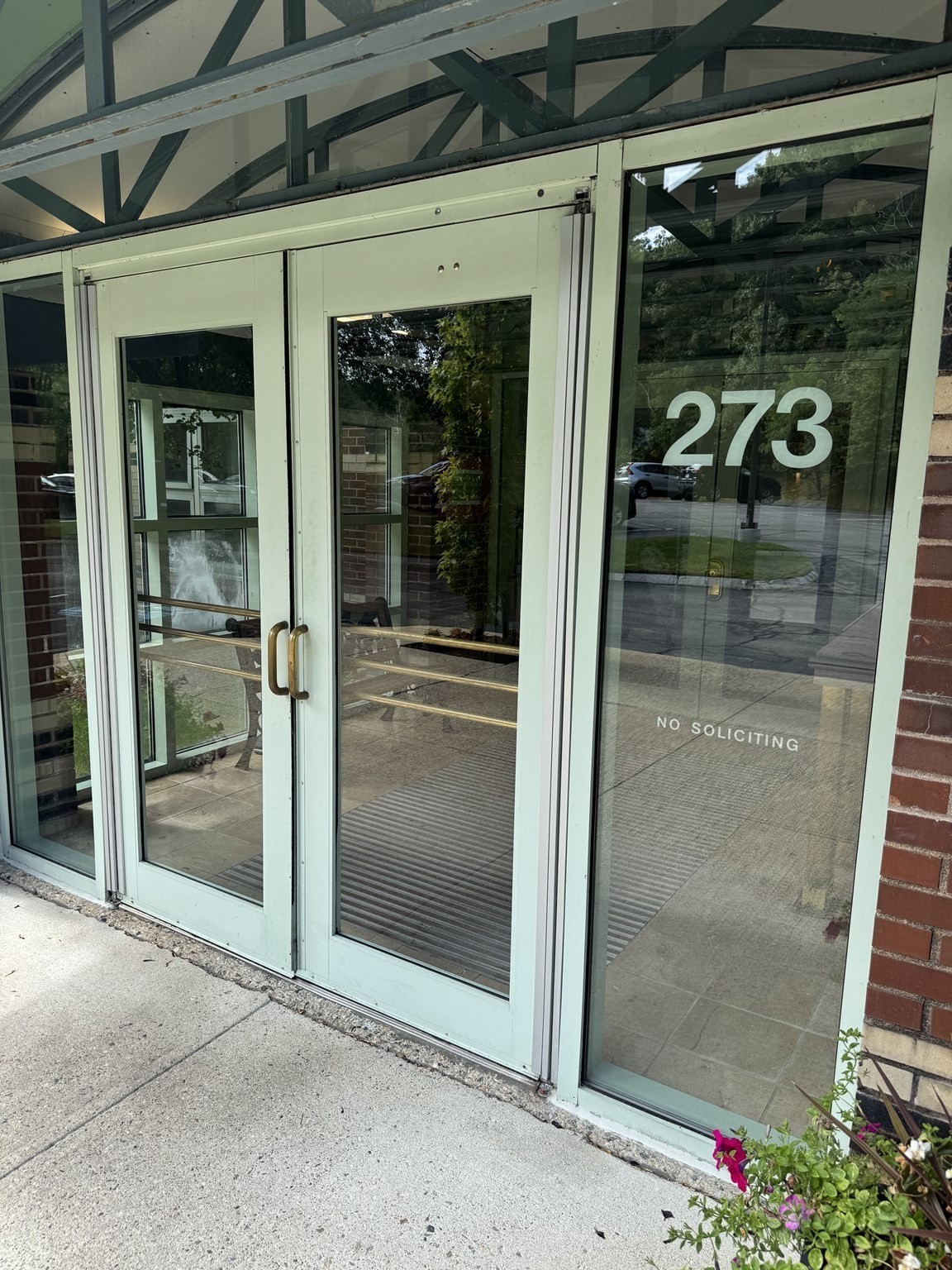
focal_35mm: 24
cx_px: 476
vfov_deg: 71.6
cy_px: 635
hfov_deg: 56.8
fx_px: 880
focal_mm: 6.76
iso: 80
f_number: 1.78
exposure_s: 1/1010
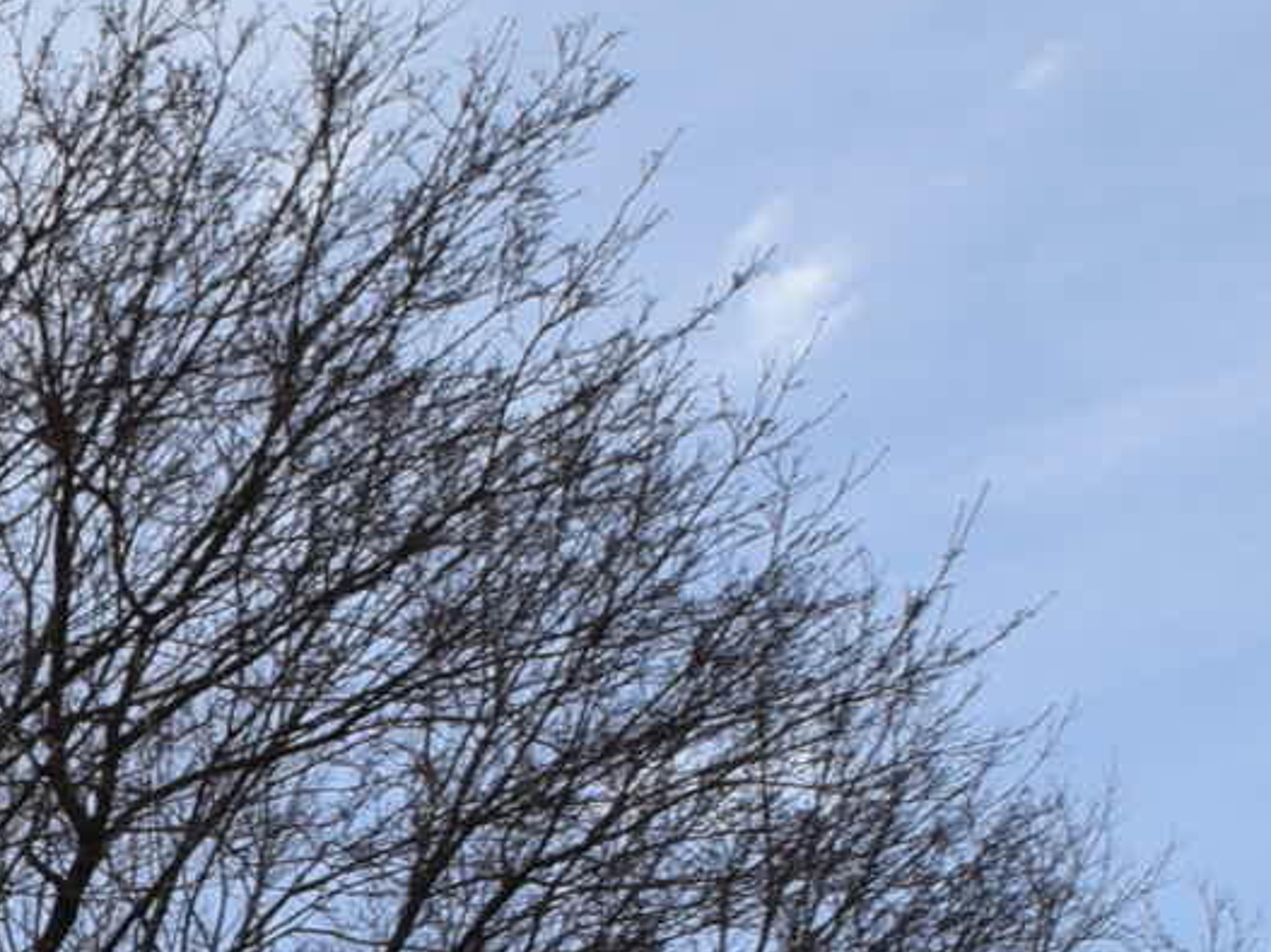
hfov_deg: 14.5
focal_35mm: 82
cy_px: 2384
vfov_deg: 12.9
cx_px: -1850
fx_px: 3010
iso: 200
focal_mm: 10
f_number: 10
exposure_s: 1/400
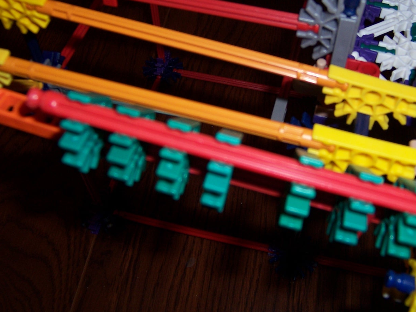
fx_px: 505
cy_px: 120
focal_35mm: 42
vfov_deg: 34.2
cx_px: 234
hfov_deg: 44.7
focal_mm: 5.5
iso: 80
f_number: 2.8
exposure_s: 1/60
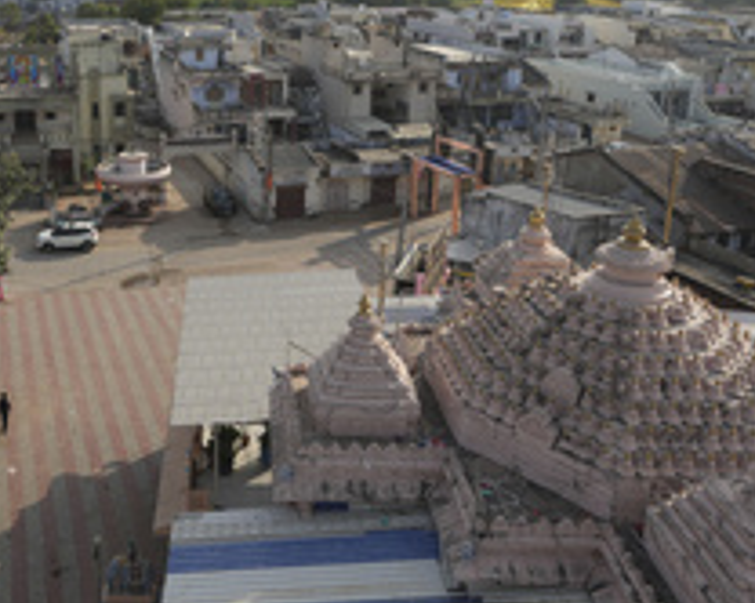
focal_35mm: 37
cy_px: 162
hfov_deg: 47.8
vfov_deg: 39.2
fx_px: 826
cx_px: 214
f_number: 5.6
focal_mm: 16
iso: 100
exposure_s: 1/500
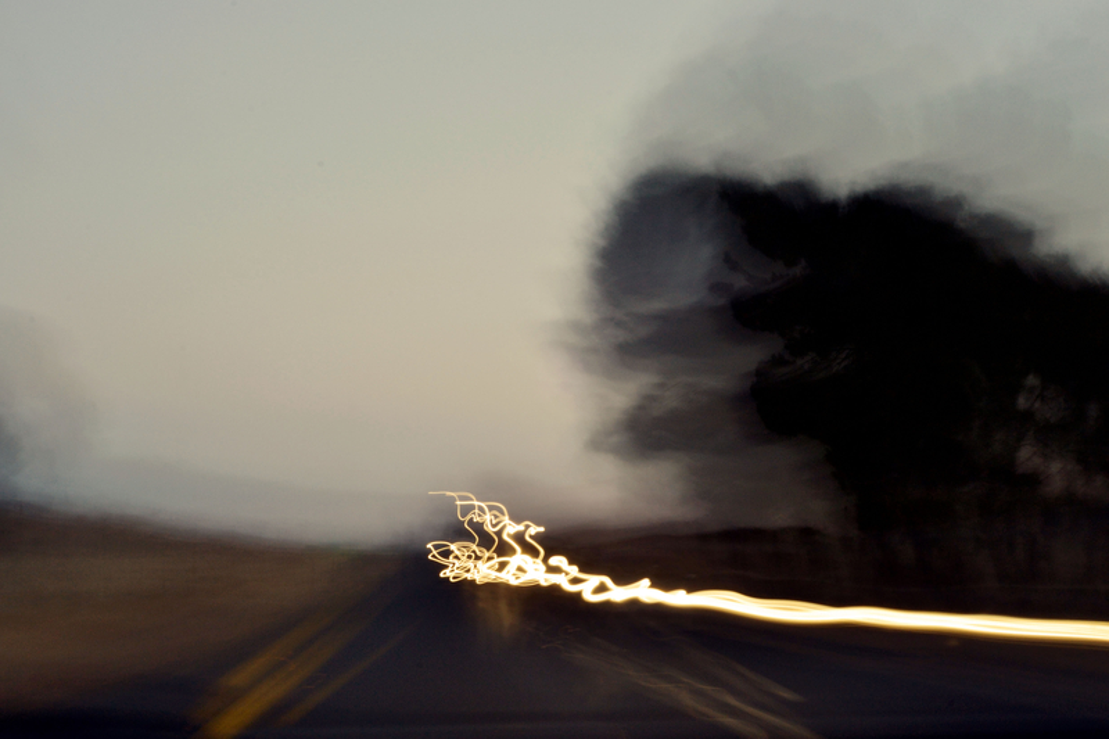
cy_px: 370
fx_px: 2310
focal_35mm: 75
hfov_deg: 27.0
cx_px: 554
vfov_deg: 18.2
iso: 100
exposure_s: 2
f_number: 22
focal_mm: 50
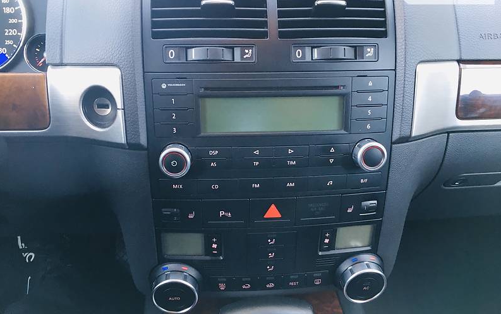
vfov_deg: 40.6
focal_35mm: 31
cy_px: 160
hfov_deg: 61.2
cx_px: 251
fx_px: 423
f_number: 2.2
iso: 80
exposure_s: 1/33
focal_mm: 4.2
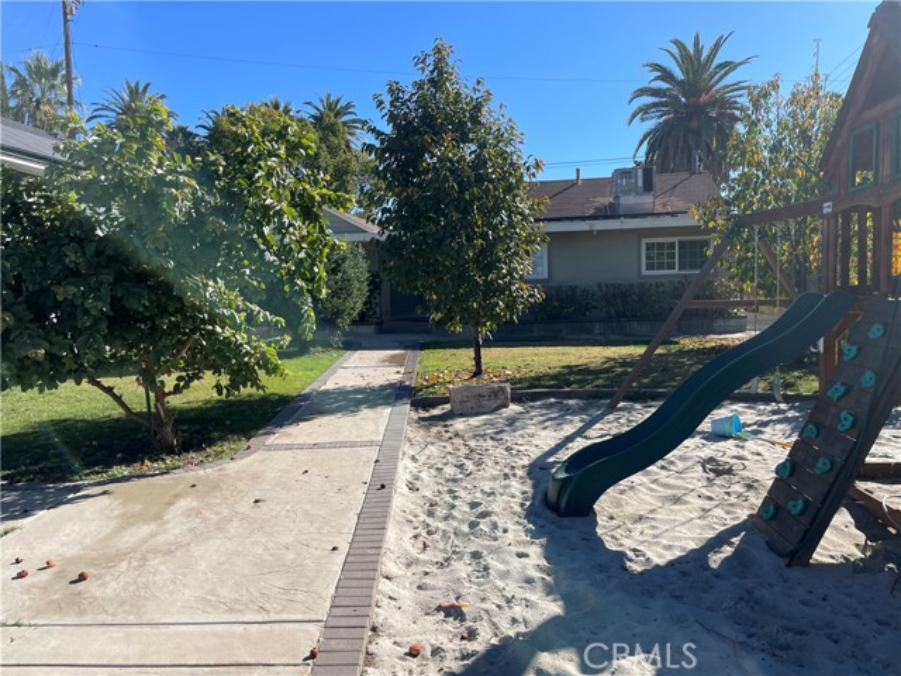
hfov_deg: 67.3
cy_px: 338
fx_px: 677
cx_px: 450
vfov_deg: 53.1
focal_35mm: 26
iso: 32
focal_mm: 4.2
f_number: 1.6
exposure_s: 1/2618
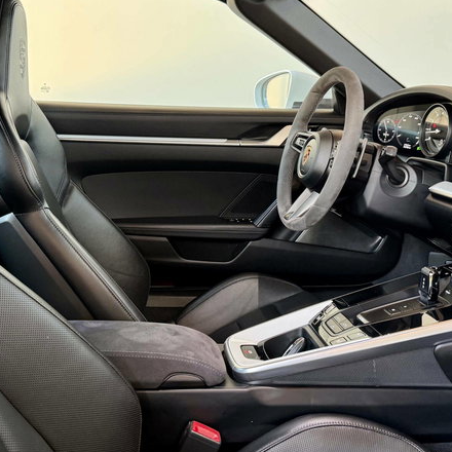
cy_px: 203
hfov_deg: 44.8
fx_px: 547
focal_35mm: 37
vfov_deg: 44.9
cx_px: 187
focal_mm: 6.86
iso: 250
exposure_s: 1/50
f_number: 1.78
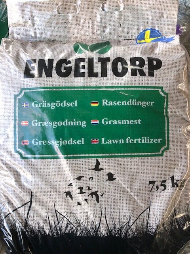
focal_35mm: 28
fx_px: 205
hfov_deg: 49.7
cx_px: 95
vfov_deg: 63.4
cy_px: 127
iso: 40
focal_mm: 4
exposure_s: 1/120
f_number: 1.8
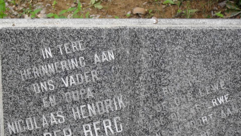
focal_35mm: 105
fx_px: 671
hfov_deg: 20.4
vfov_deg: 11.5
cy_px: 112
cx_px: 135
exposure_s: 1/60
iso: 100
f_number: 5
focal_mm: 13.6
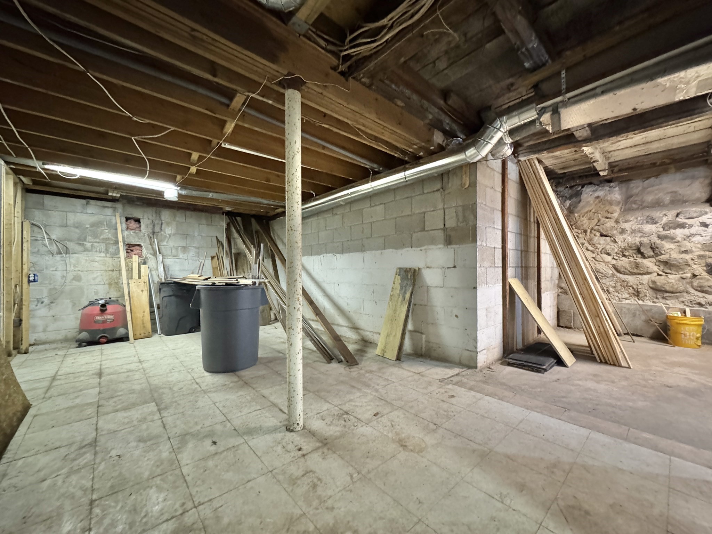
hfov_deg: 102.1
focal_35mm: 14
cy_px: 267
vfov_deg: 85.7
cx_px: 356
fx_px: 288
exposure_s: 1/40
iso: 1250
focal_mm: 2.22
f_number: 2.2
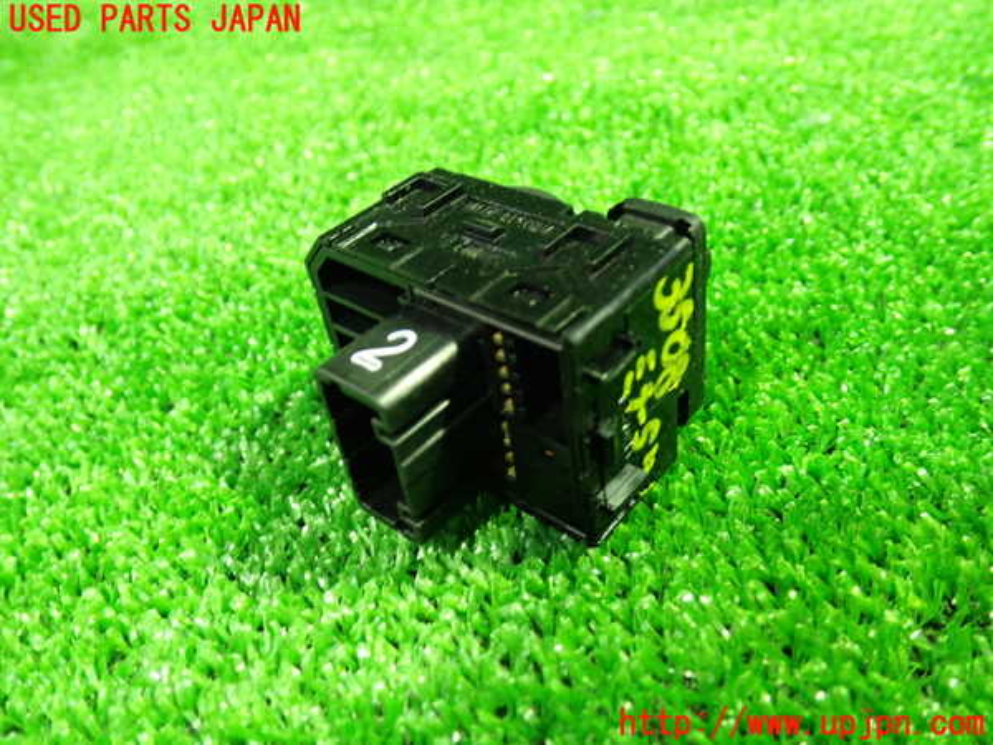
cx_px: 496
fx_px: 861
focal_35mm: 30
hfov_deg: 60.0
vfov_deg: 46.8
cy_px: 372
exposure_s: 1/20
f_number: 2.3
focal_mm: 5.4
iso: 800
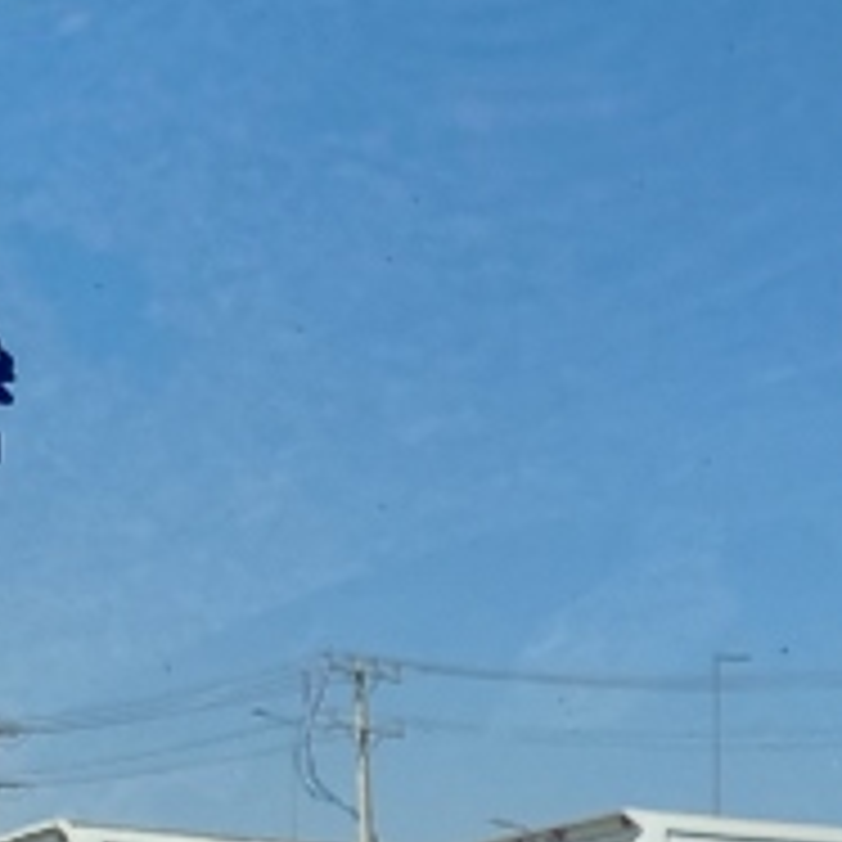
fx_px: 3467
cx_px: 1054
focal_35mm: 126
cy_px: 1567
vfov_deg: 12.5
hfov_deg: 13.4
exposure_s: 1/2320
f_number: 1.8
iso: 50
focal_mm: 5.4
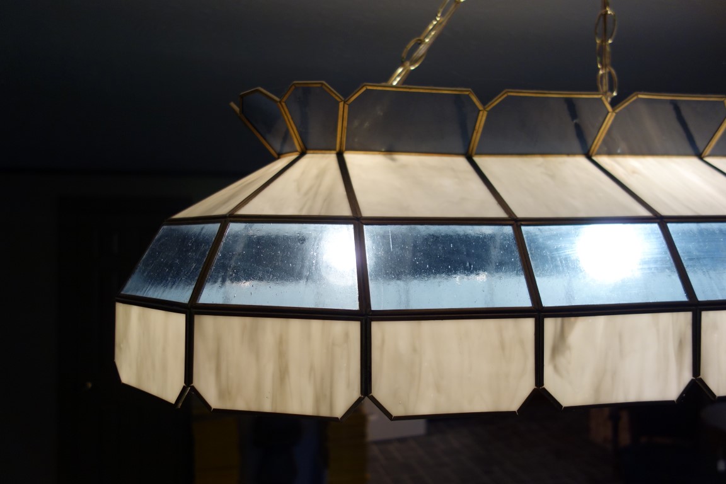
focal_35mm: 28
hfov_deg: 65.5
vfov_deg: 46.4
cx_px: 363
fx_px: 565
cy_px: 242
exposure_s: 1/60
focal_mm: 10.4
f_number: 1.8
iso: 125
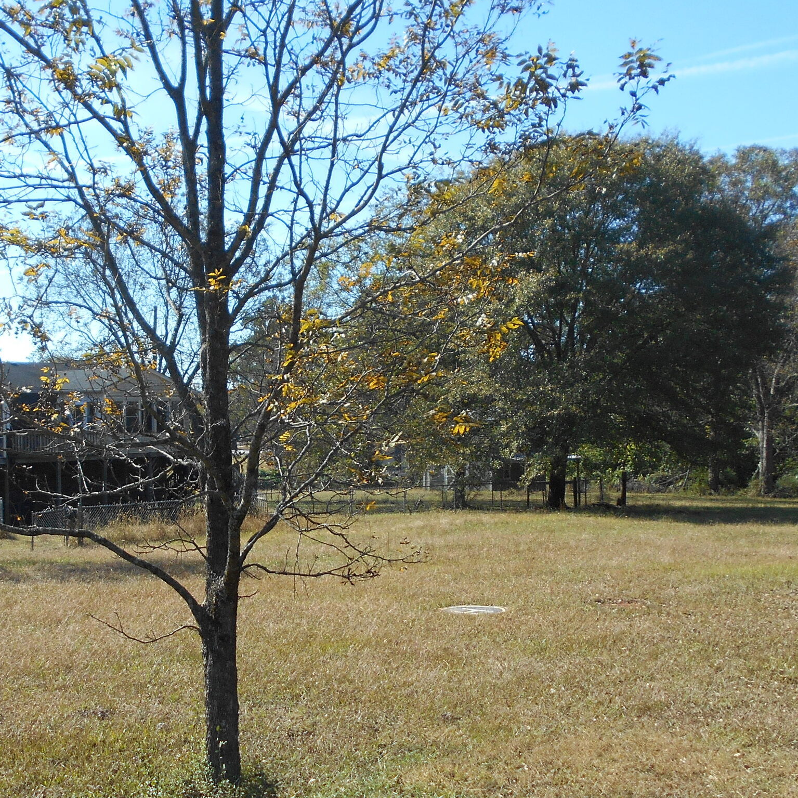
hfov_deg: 35.8
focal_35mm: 46
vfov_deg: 36.7
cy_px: 480
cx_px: 187
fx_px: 1200
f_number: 3.2
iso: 80
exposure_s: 1/640
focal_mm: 4.6
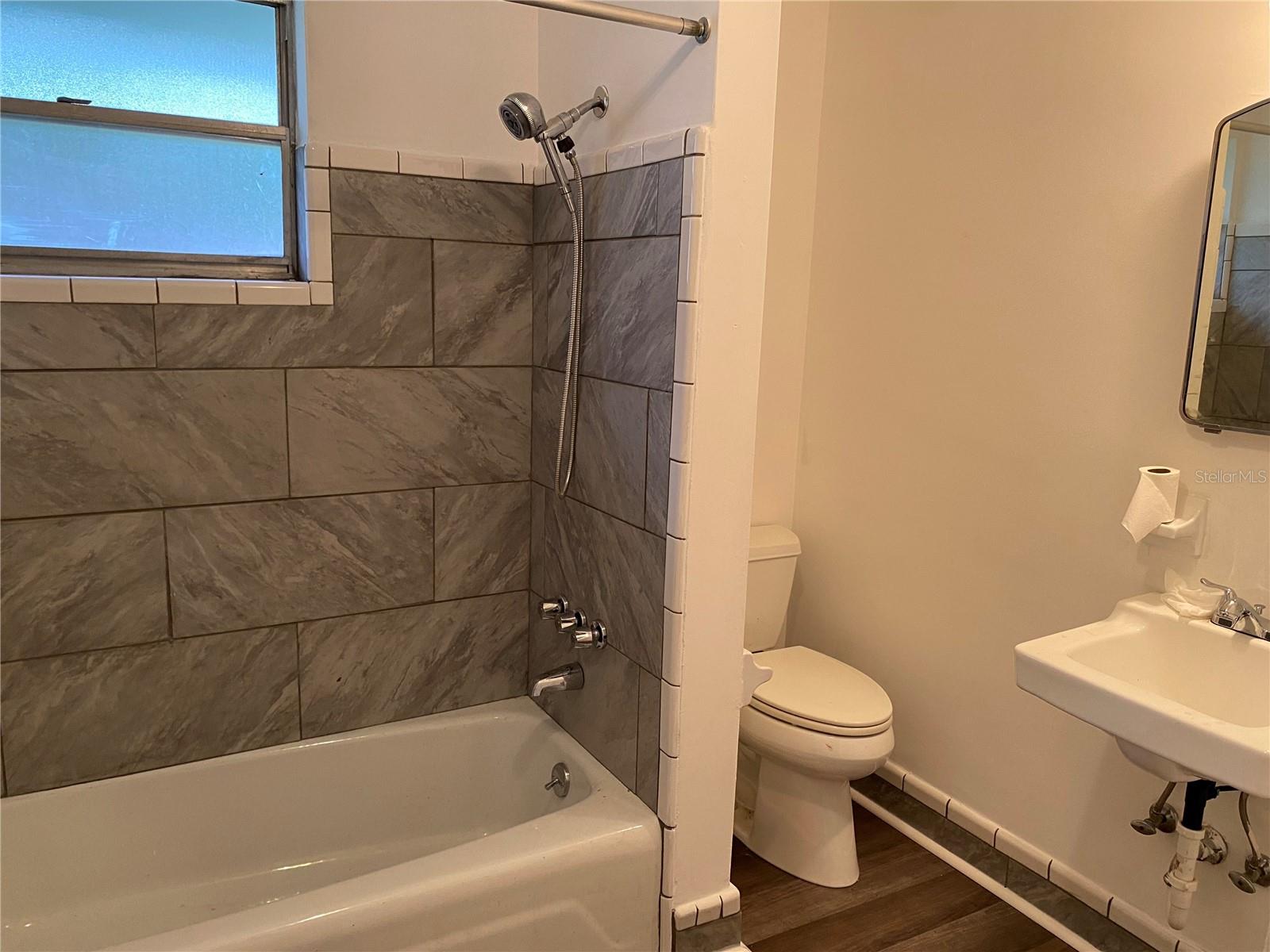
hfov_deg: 67.3
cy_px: 476
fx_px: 954
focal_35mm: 26
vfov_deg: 53.1
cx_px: 635
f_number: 1.8
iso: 160
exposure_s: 1/60
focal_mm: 4.25
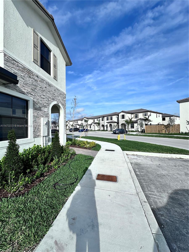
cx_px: 94
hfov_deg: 85.7
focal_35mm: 14
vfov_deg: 102.1
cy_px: 126
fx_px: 102
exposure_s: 1/3125
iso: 50
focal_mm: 2.22
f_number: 2.2
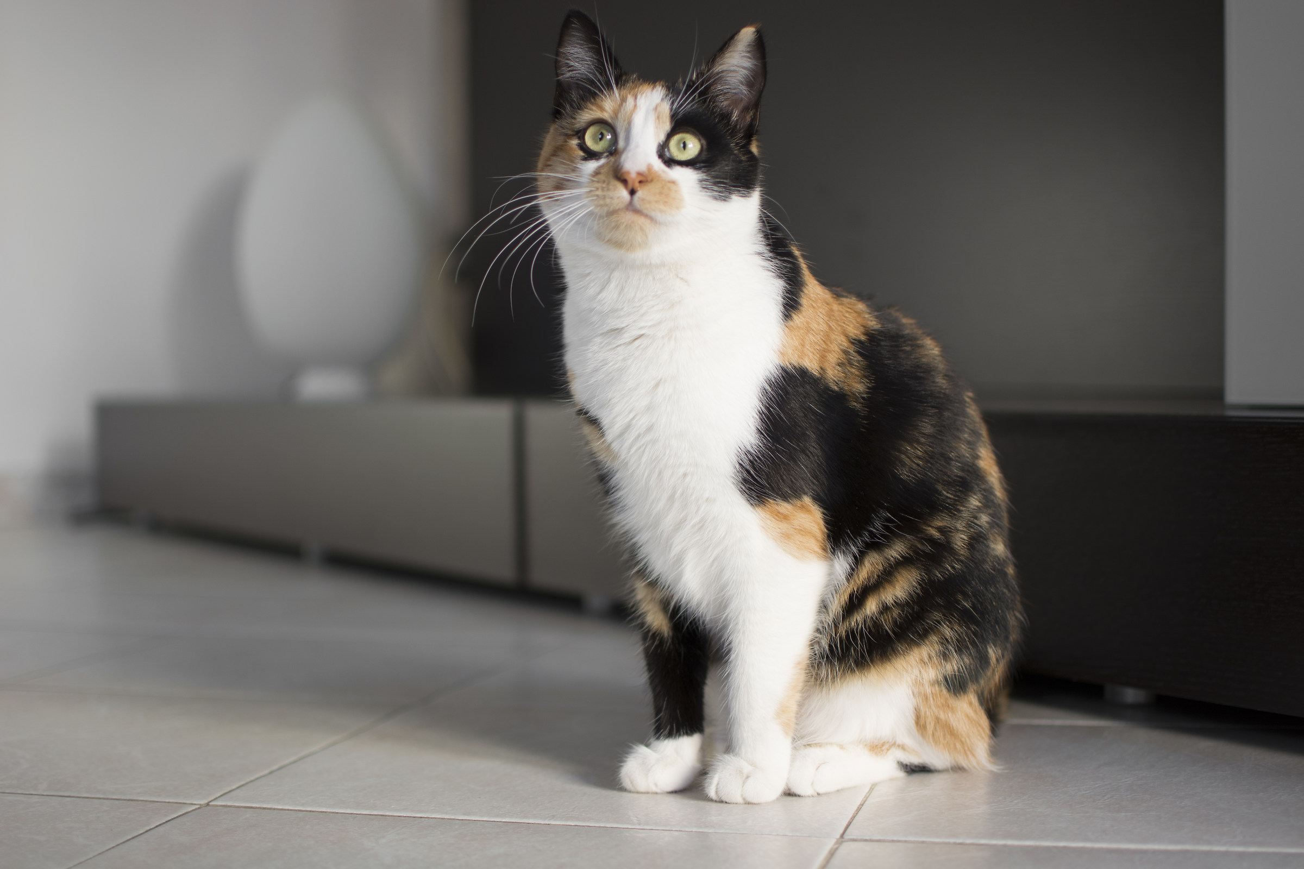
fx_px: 1902
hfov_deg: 37.9
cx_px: 652
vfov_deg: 25.8
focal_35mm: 52
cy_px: 434
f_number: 1.8
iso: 125
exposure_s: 1/60
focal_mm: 35
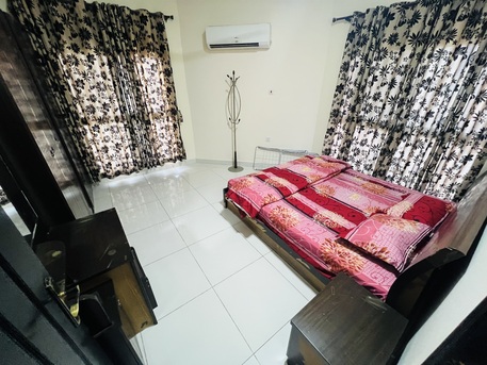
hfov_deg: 106.2
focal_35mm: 13
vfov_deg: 89.9
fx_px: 183
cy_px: 182
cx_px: 244
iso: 500
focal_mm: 1.57
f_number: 1.8
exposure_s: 1/60
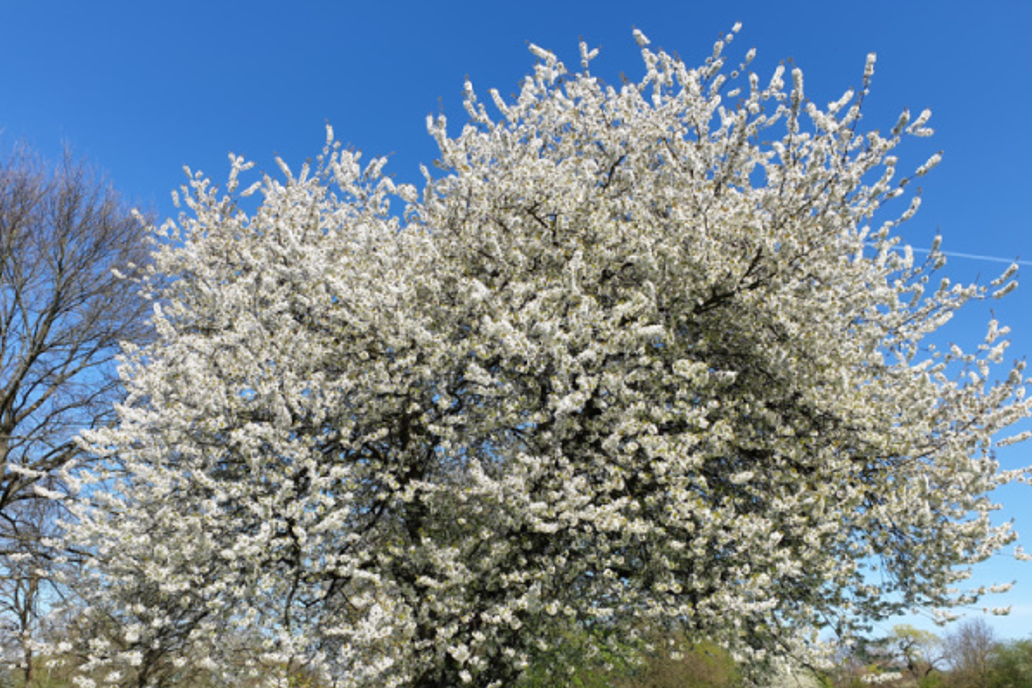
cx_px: 500
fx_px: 831
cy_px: 408
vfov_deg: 44.8
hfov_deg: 63.6
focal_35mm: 29
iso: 50
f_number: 2.4
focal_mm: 4.3
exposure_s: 1/1056
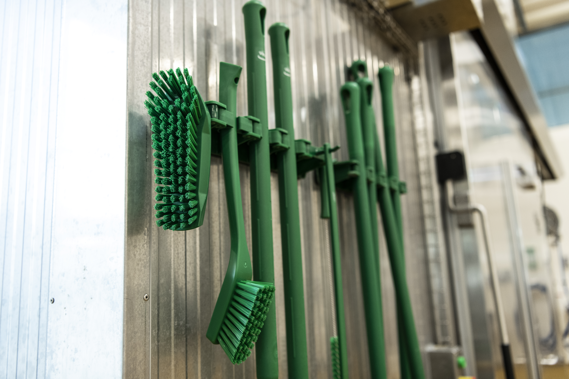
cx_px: 284
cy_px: 190
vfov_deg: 41.1
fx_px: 506
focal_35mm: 32
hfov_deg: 58.7
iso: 800
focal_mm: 32
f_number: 3.2
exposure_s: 1/160
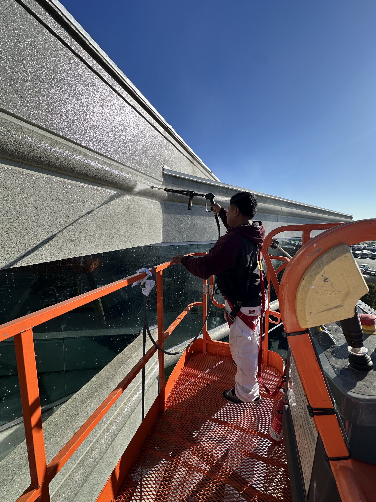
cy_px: 251
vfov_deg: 102.1
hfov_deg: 85.7
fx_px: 203
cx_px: 188
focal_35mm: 14
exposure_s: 1/1770
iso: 50
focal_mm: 2.22
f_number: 2.2
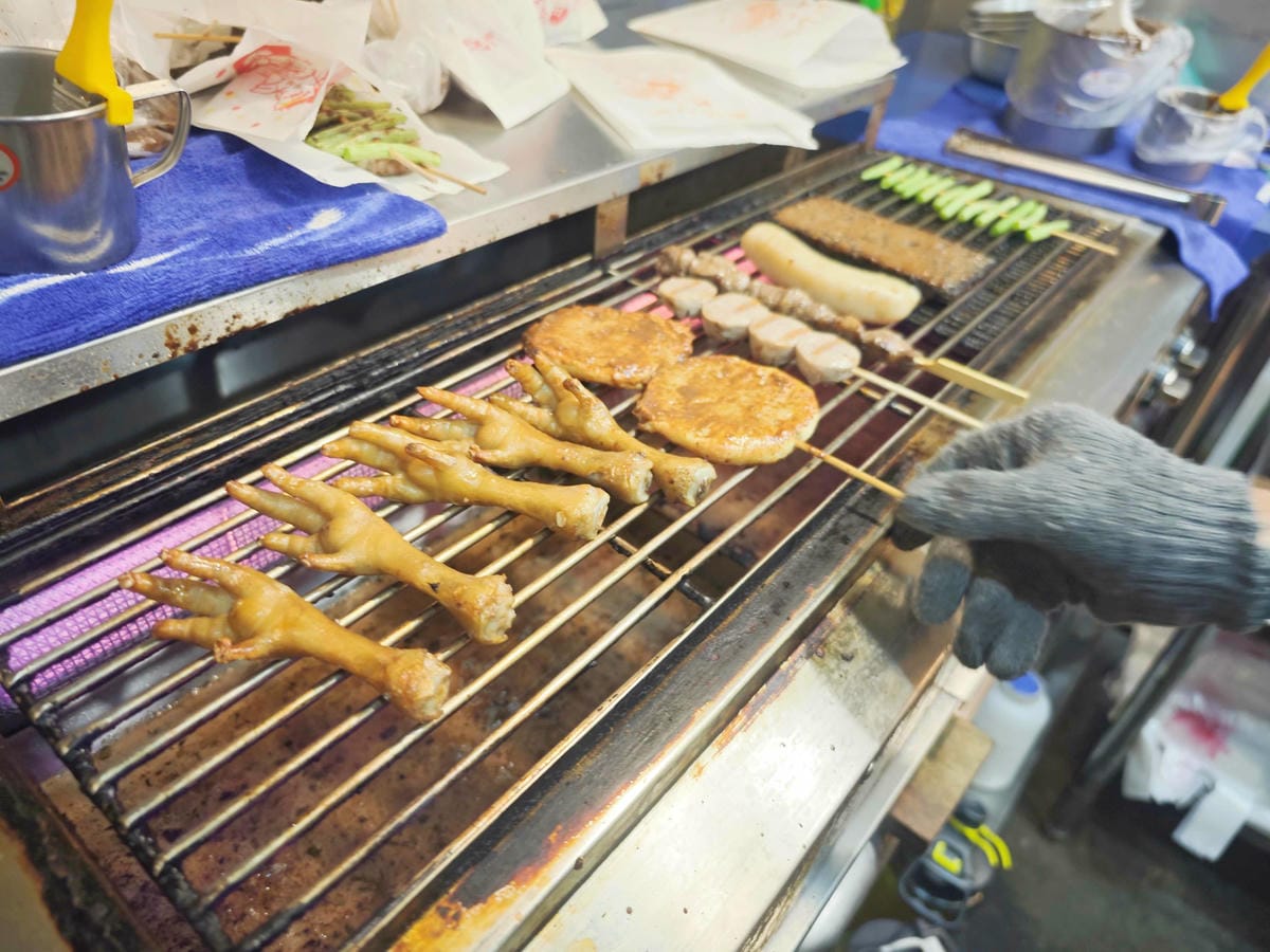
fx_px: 844
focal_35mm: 23
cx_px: 635
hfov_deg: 73.9
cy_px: 476
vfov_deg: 58.9
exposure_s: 1/30
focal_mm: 8.72
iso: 200
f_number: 1.63
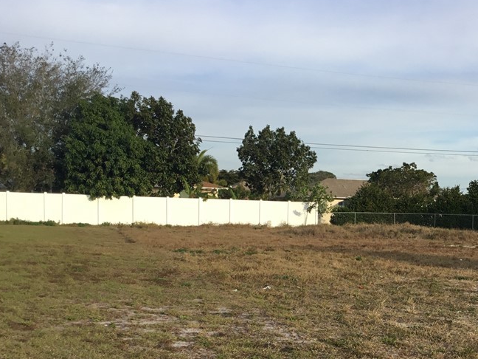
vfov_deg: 29.3
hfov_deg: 37.9
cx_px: 361
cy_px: 256
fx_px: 677
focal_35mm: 49
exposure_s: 1/566
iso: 25
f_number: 2.4
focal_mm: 3.3
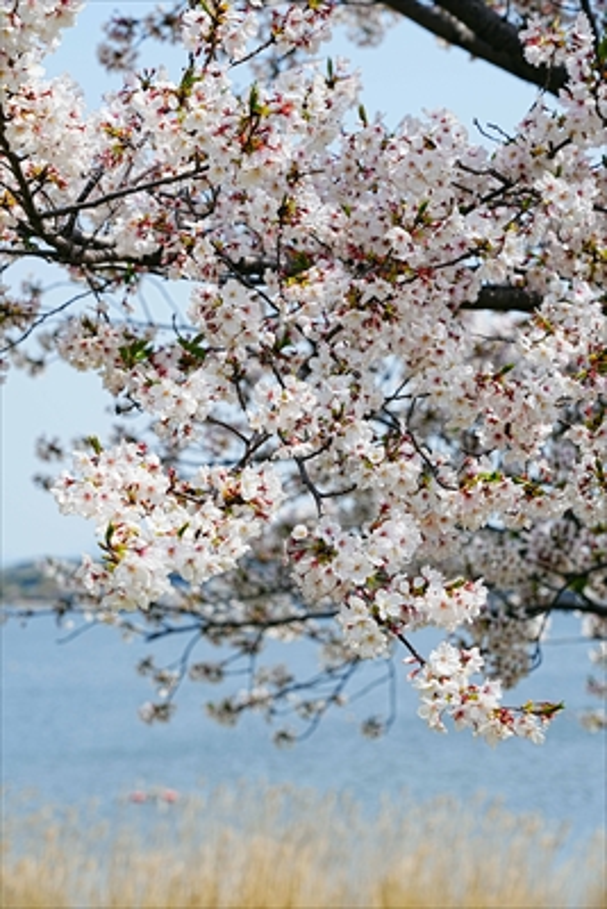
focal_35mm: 105
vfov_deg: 19.4
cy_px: 454
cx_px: 304
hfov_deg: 13.1
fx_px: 2653
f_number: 7.1
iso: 100
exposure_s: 1/400
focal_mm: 105
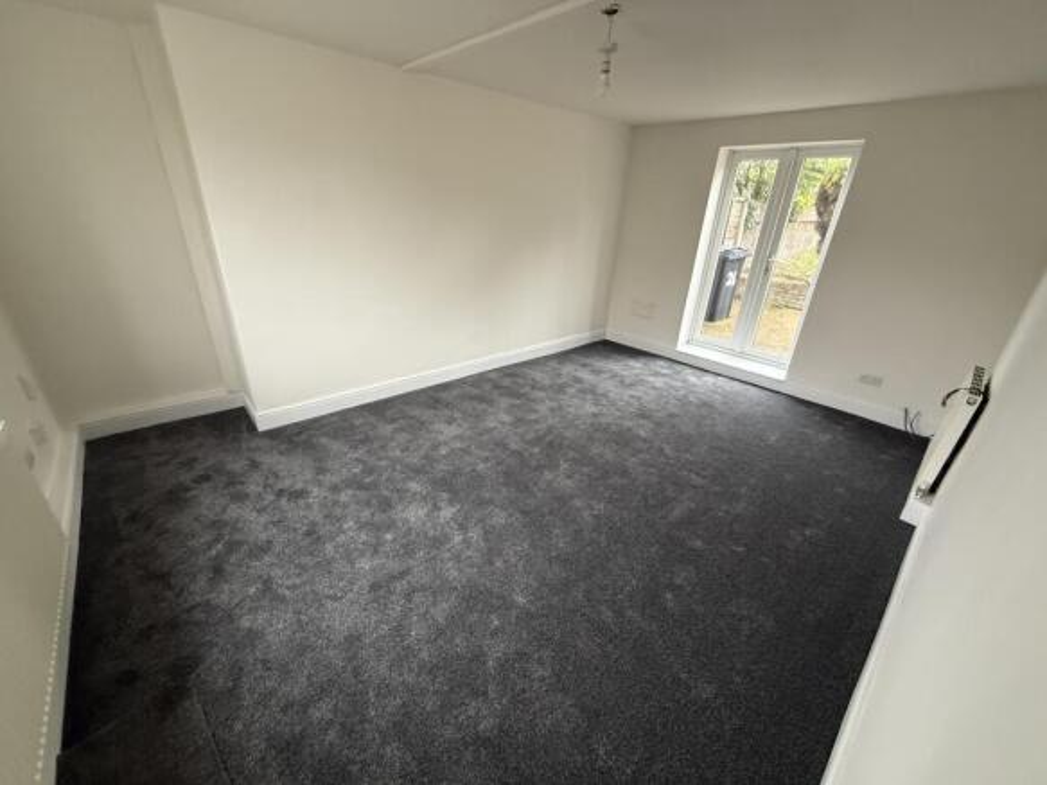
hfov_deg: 102.1
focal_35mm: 14
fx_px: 423
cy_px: 392
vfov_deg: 85.7
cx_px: 524
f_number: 2.2
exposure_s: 1/71
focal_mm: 2.22
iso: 320
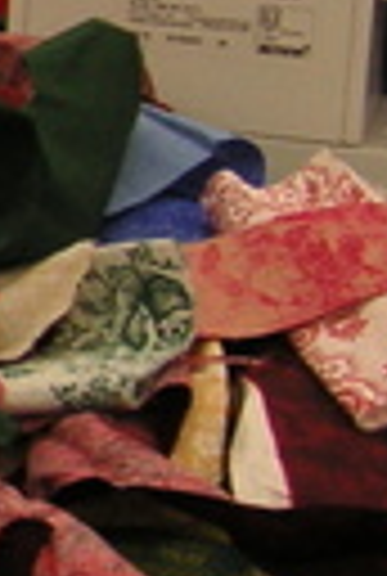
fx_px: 3849
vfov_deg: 8.5
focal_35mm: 240
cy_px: 76
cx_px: -1130
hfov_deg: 5.1
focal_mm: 6.1
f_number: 2.8
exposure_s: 1/45
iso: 50
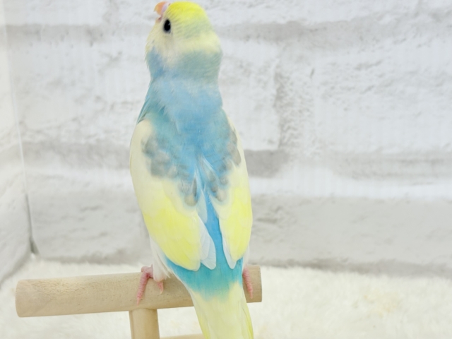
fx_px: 679
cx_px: 226
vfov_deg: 28.0
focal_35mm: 52
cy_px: 170
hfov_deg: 36.8
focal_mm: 5.96
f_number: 1.6
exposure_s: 1/100
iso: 64
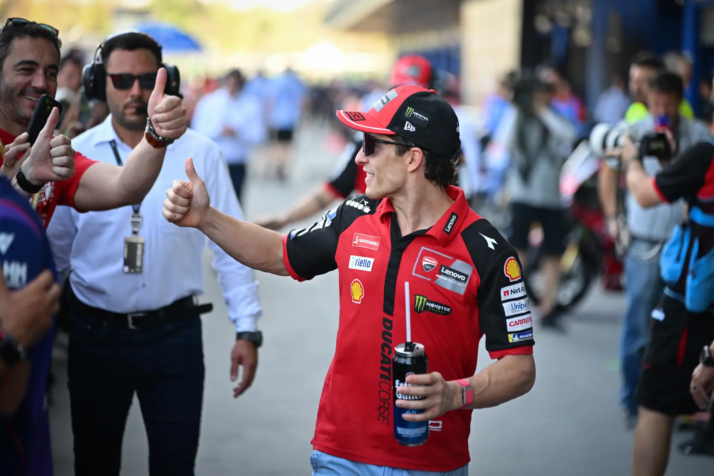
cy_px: 238
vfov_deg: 9.1
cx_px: 357
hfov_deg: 13.7
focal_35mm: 150
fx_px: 2974
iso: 900
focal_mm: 150
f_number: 2.8
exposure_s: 1/1000
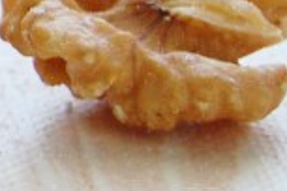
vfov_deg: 2.5
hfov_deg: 3.7
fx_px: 4299
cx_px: -600
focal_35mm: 539
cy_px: -248
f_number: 5.6
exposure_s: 1/50
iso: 800
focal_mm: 55
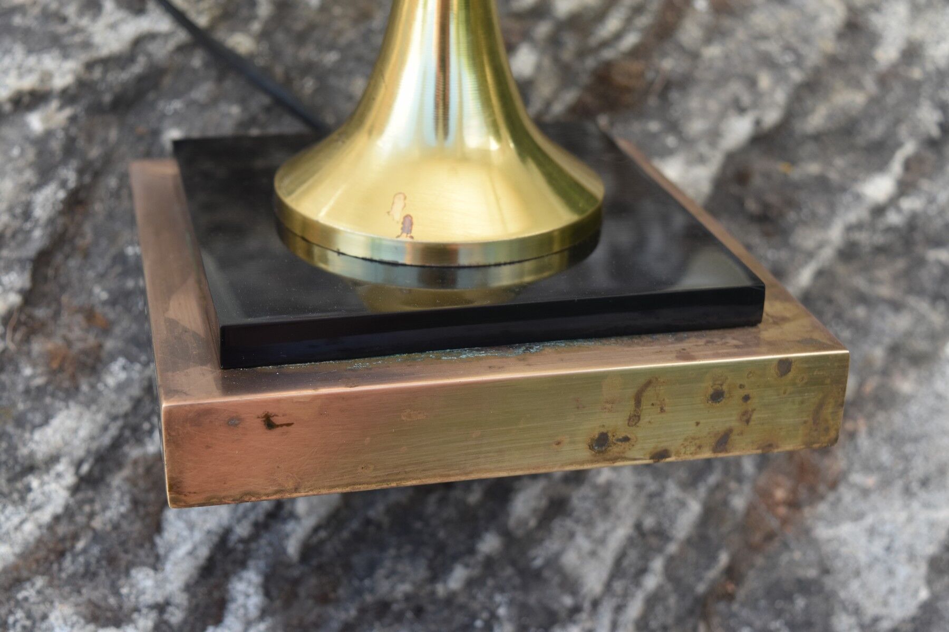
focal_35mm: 60
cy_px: 316
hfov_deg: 33.4
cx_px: 474
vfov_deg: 22.6
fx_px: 1582
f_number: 6.3
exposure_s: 1/160
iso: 400
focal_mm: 40
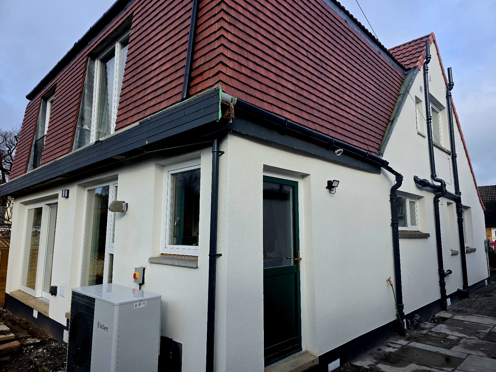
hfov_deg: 73.9
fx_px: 330
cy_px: 186
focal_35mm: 23
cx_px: 248
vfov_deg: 58.9
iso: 80
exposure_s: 1/2000
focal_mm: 6.3
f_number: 1.7
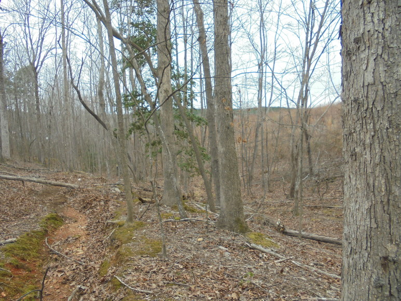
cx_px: 200
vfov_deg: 53.1
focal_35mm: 26
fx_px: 301
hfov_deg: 67.3
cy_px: 150
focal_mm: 4.6
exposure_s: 1/200
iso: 100
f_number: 3.5
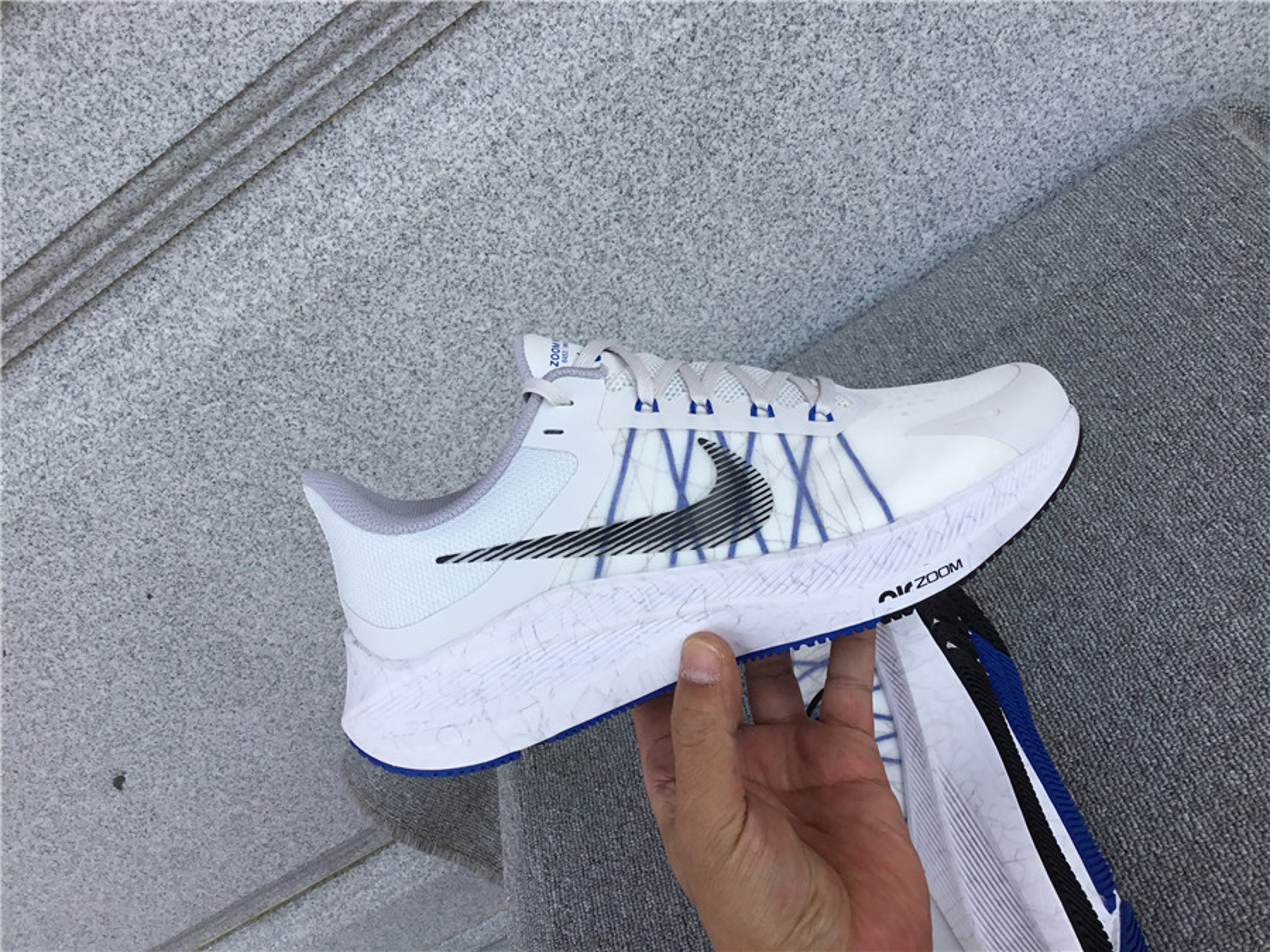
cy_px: 476
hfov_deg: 58.4
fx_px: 1137
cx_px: 635
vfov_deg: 45.4
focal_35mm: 31
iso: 25
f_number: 2.4
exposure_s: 1/646
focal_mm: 3.3
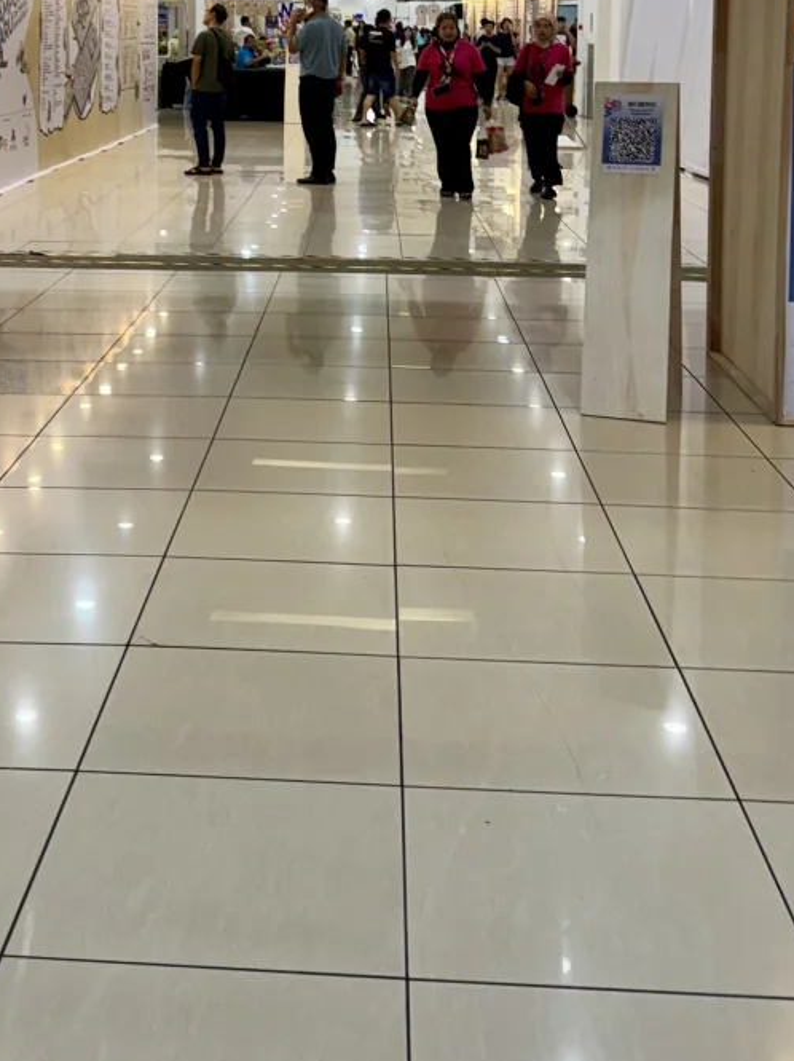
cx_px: 258
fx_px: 1592
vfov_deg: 35.2
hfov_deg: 27.8
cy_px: 153
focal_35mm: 52
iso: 100
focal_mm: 6.76
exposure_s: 1/100
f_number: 1.78
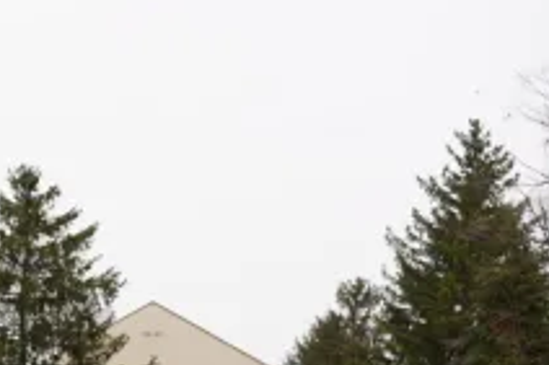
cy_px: 386
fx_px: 1976
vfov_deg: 10.4
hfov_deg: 14.5
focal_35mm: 130
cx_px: -319
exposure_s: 1/160
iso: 100
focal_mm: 38.2
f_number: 5
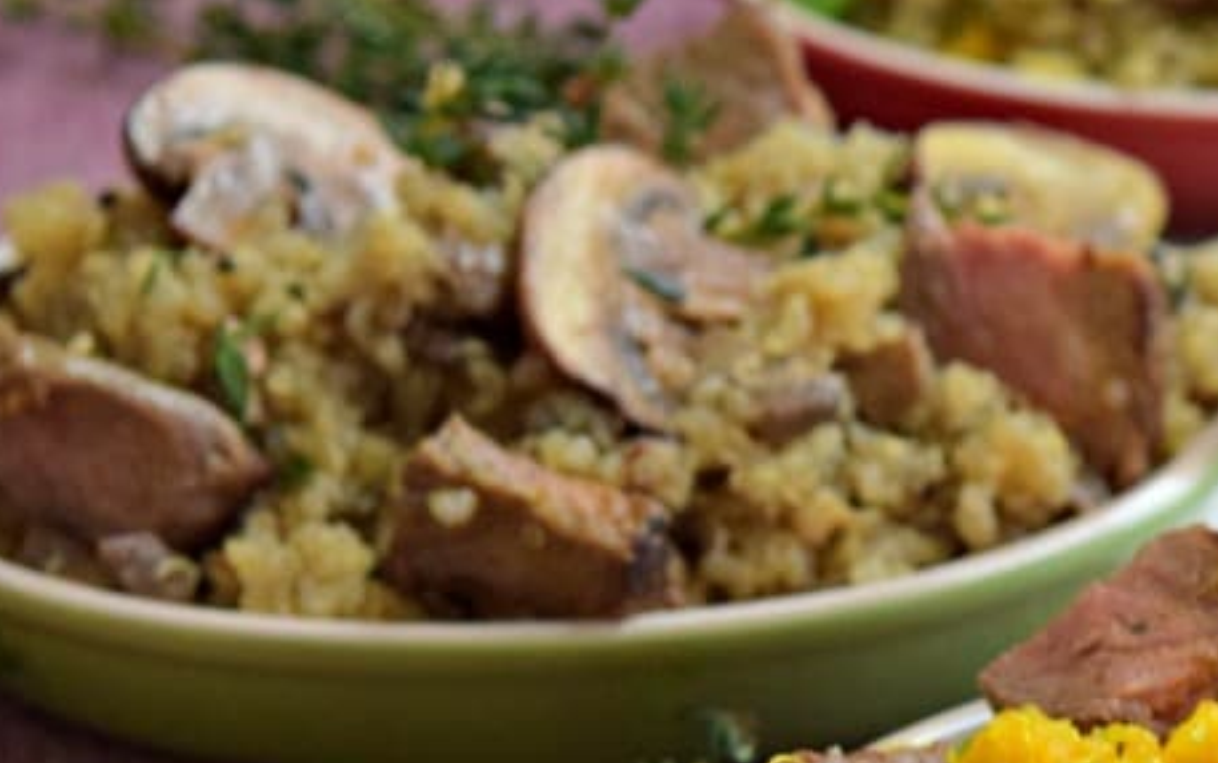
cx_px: 1271
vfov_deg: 7.5
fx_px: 5778
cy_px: 500
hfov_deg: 11.9
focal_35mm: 174
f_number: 5.6
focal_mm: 52
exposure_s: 1/60
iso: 1600
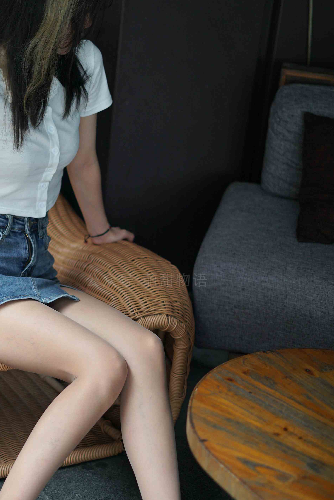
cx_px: 88
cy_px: 297
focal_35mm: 75
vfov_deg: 26.9
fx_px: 1042
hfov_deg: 18.1
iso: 200
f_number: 1.8
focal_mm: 50
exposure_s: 1/500
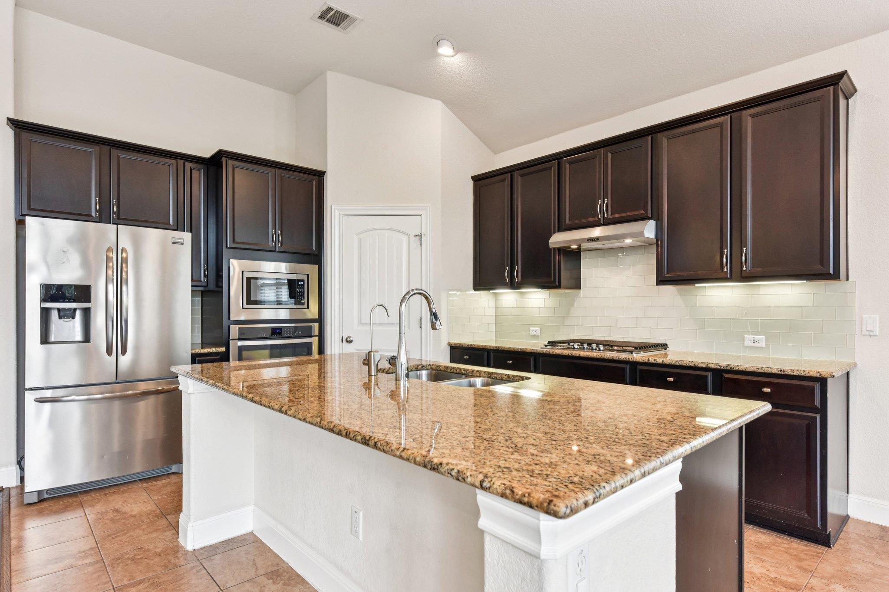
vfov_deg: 64.5
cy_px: 296
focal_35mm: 19
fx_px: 469
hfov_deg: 86.9
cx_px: 444
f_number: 8
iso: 400
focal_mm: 19
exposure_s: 1/20
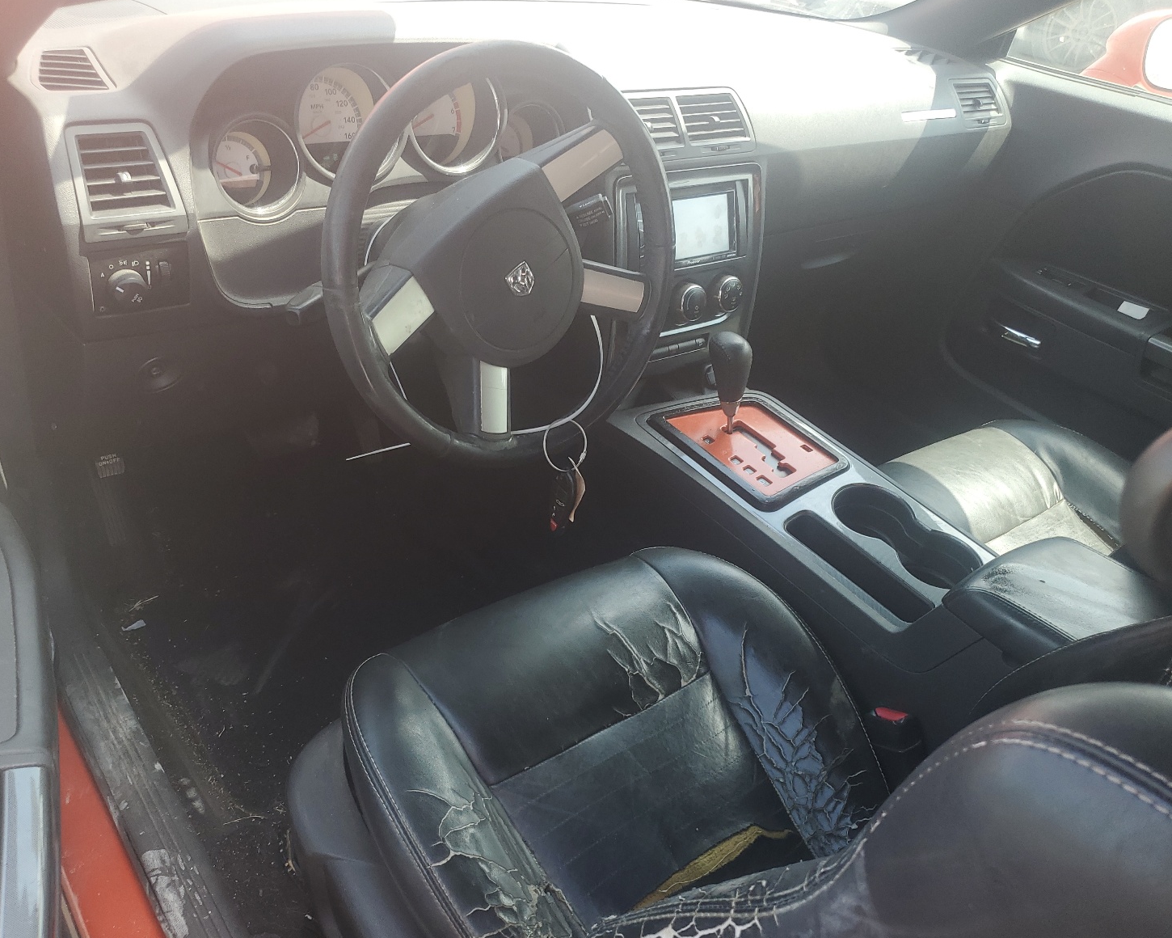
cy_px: 469
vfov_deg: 51.5
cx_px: 527
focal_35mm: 28
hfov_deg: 62.1
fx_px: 971
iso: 50
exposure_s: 1/294
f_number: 1.5
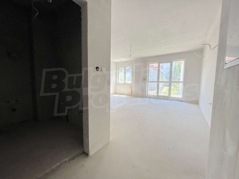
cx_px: 120
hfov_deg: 106.2
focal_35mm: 13
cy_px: 90
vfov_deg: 89.9
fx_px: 90
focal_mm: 1.57
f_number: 1.8
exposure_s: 1/99
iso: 40
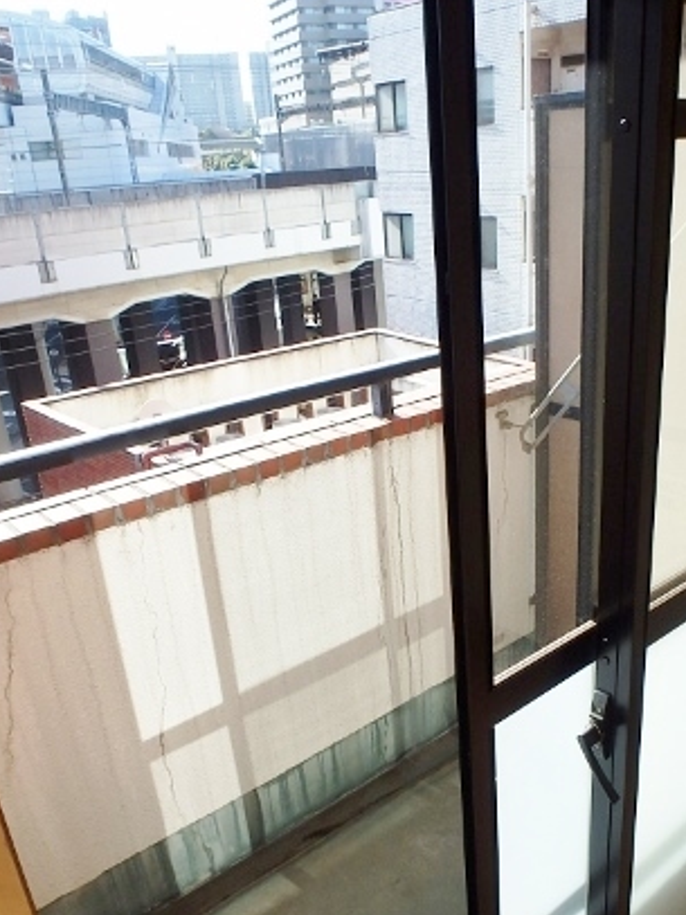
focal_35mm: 33
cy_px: 551
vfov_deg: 54.9
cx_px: 416
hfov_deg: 42.7
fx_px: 872
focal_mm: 3.7
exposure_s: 1/320
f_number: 3.5
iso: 125
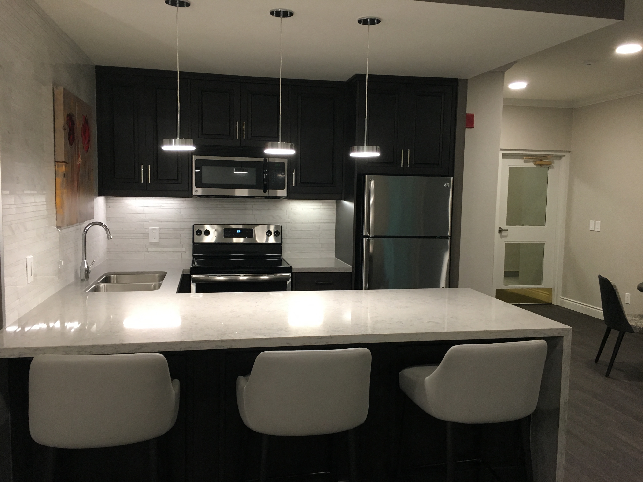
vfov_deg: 48.2
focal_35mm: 29
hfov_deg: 61.7
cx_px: 322
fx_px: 539
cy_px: 241
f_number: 2.2
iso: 80
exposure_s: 1/30
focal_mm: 4.15
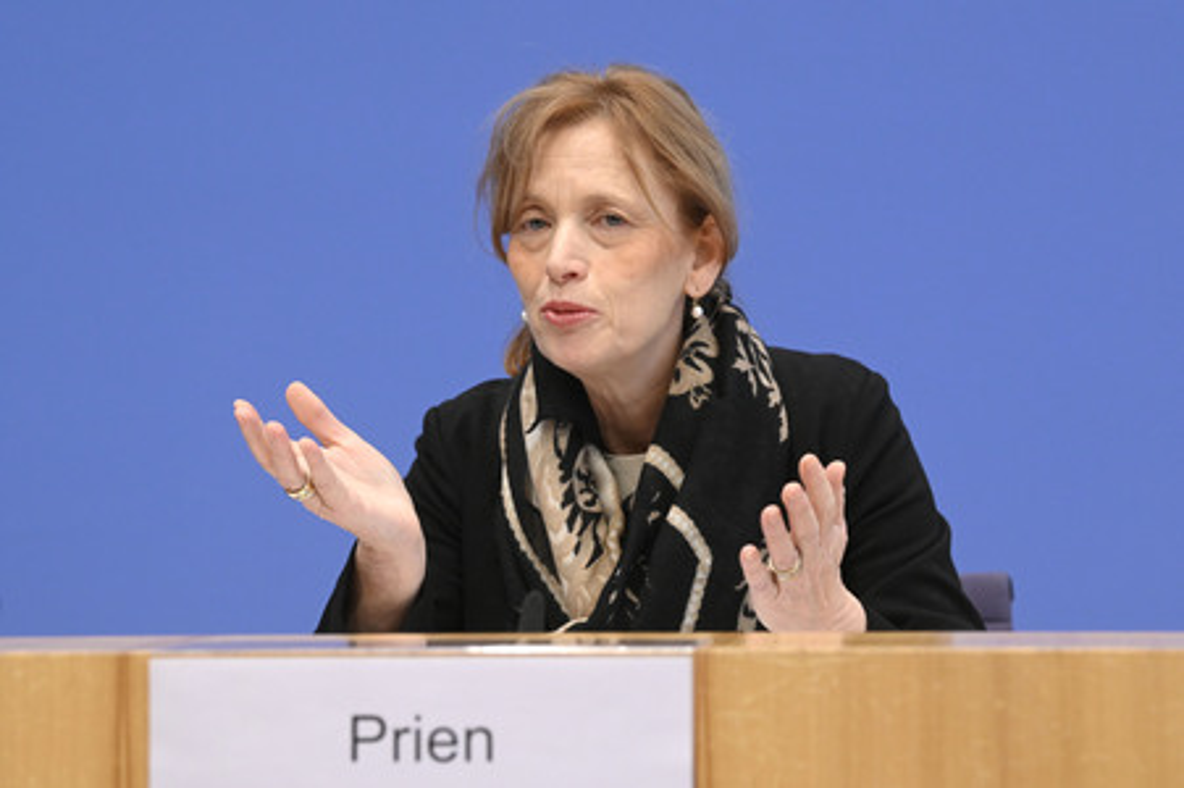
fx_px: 2826
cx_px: 592
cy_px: 394
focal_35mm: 86
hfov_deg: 23.7
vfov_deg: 15.9
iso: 4000
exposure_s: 1/500
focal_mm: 86
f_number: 5.6
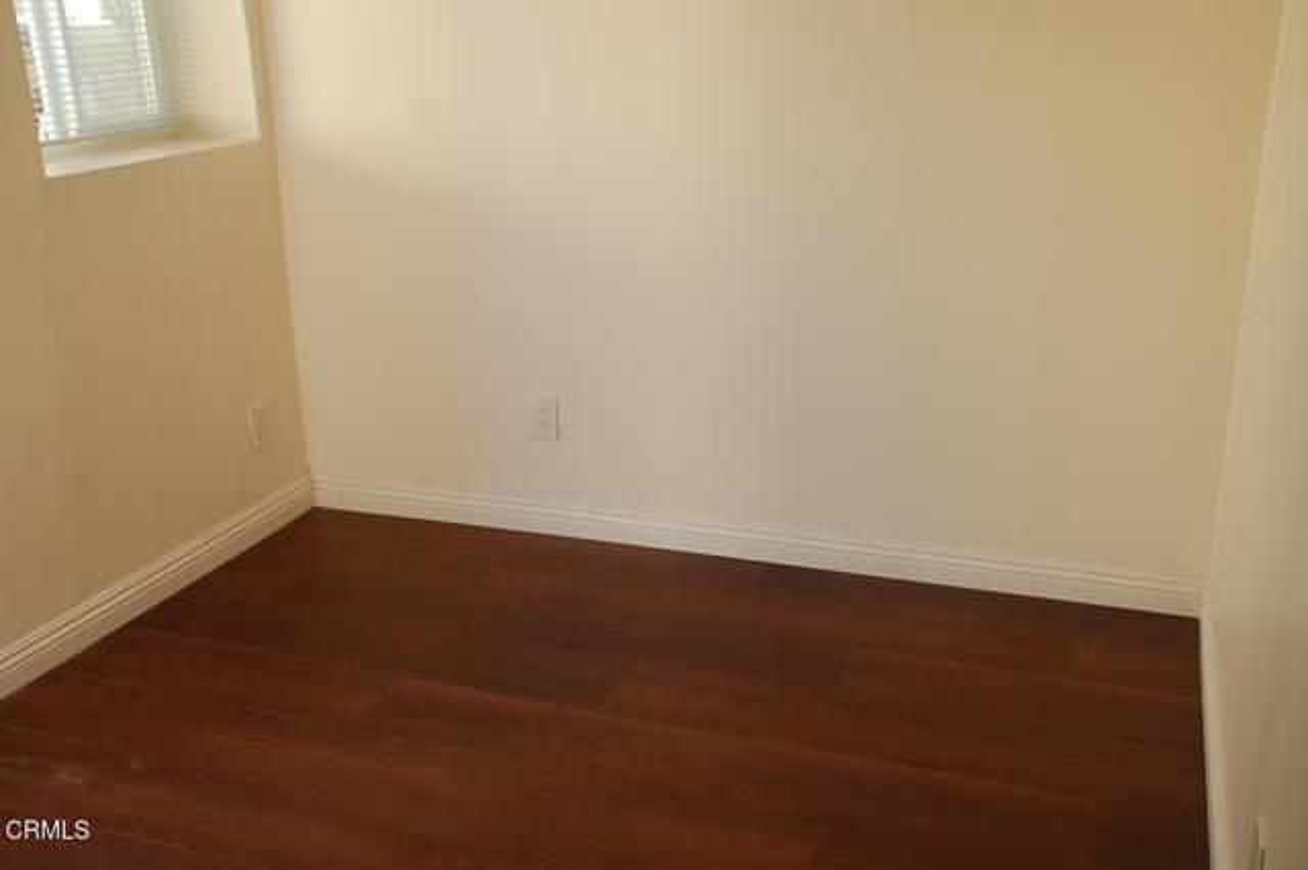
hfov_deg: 51.3
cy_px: 435
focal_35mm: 38
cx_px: 654
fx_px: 1362
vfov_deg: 35.5
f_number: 5
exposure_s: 1/100
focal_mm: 25
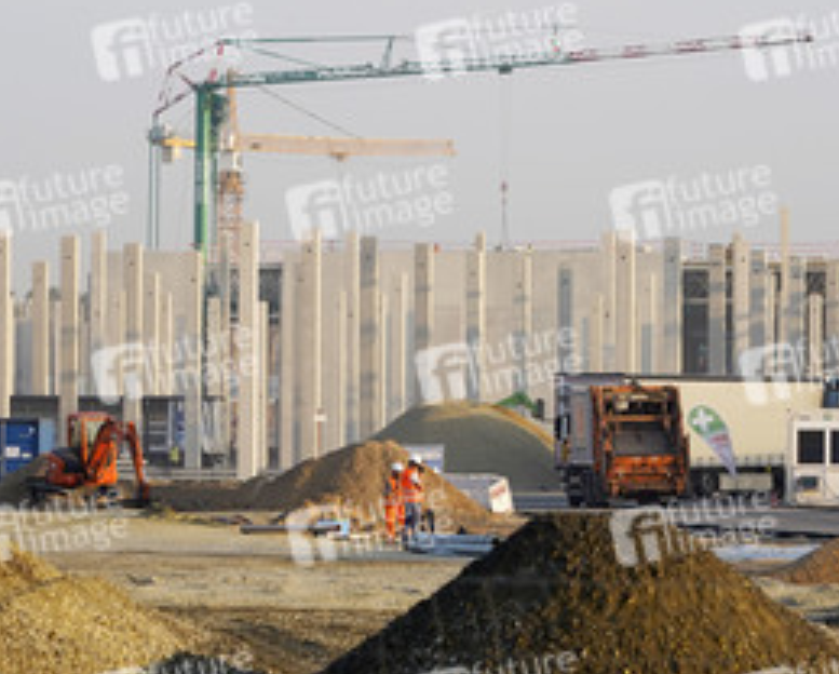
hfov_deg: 5.9
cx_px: 413
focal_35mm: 326
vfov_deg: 4.8
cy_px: 285
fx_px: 8107
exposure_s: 1/640
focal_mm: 200
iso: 640
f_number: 8
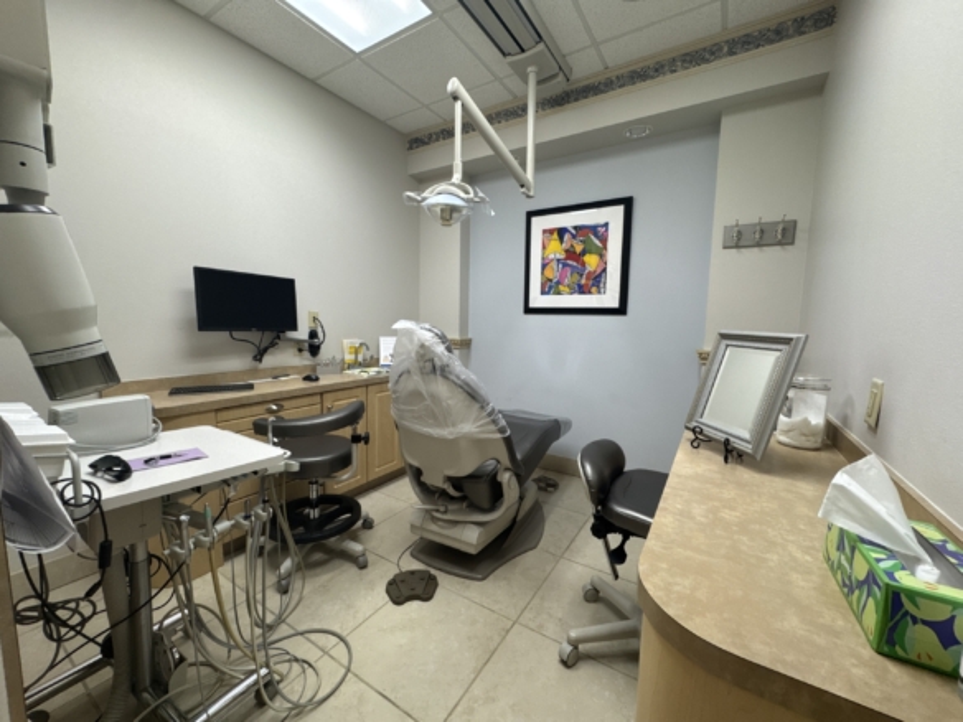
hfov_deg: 102.1
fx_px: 389
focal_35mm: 14
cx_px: 482
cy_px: 361
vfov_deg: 85.7
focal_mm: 2.22
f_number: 2.2
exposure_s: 1/120
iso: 250
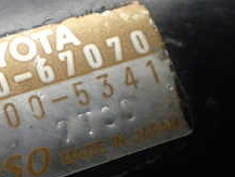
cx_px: -6
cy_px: 156
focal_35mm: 83
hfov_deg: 22.5
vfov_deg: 17.6
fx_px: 564
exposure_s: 1/125
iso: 500
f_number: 2.3
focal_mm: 5.4
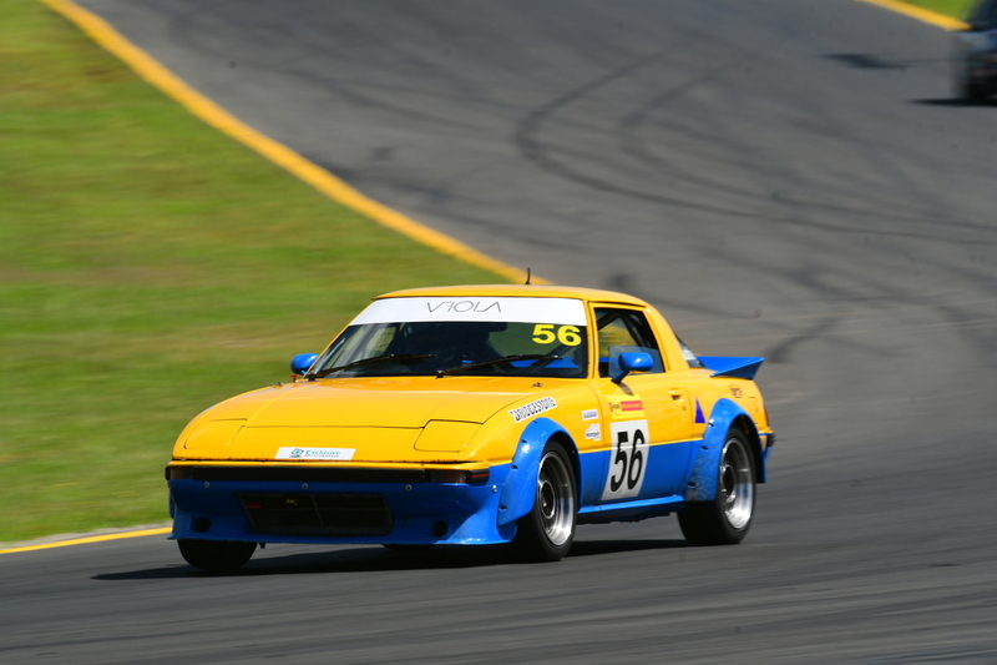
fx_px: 17443
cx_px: 498
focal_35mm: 630
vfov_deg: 2.2
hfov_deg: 3.3
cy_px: 332
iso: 100
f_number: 14
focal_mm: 420
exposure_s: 1/125
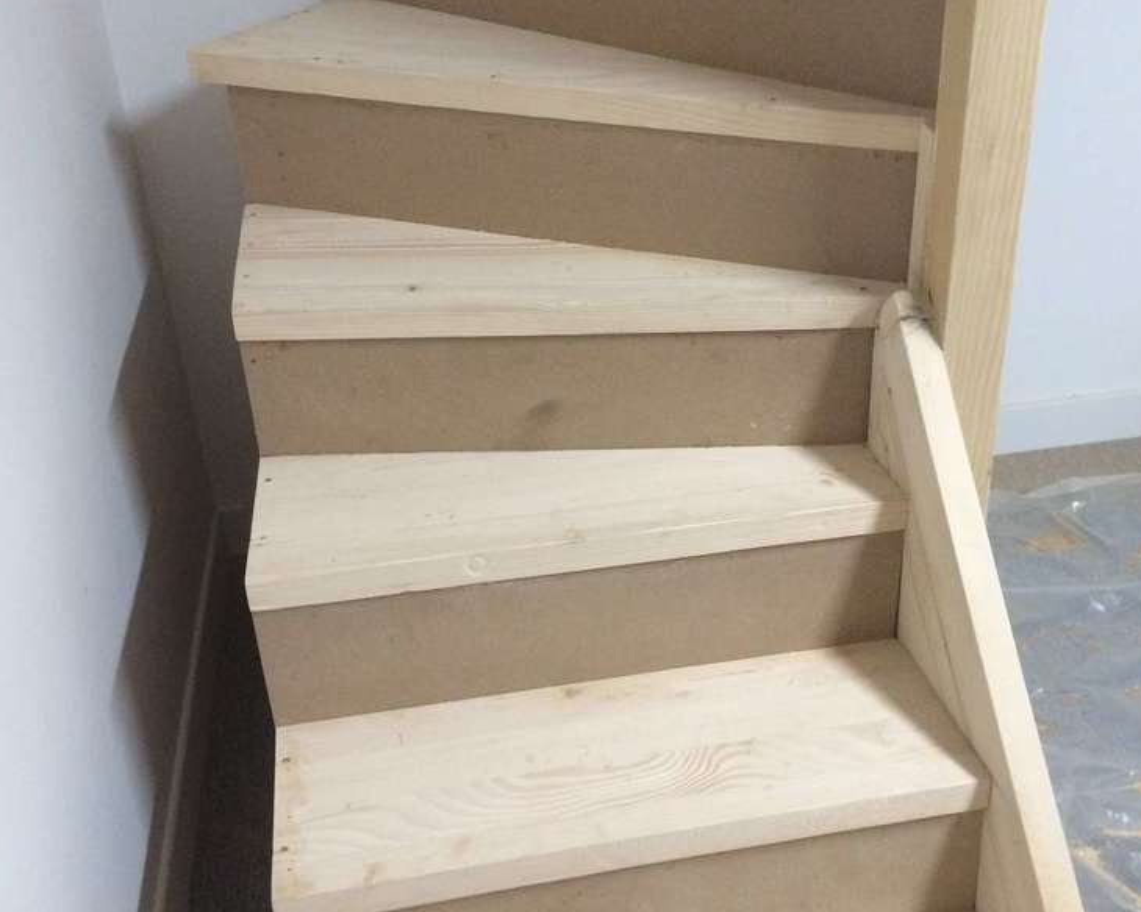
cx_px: 613
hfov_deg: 57.1
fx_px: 1047
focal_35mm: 31
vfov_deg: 47.1
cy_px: 456
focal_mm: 4.15
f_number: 2.2
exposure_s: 1/33
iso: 250
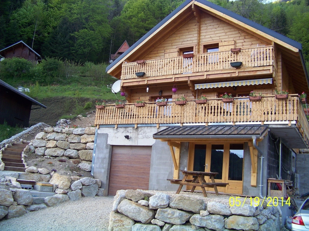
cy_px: 116
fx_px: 321
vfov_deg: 39.7
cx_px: 154
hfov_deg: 51.4
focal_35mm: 36
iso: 66
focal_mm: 5.85
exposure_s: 1/100
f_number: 2.8
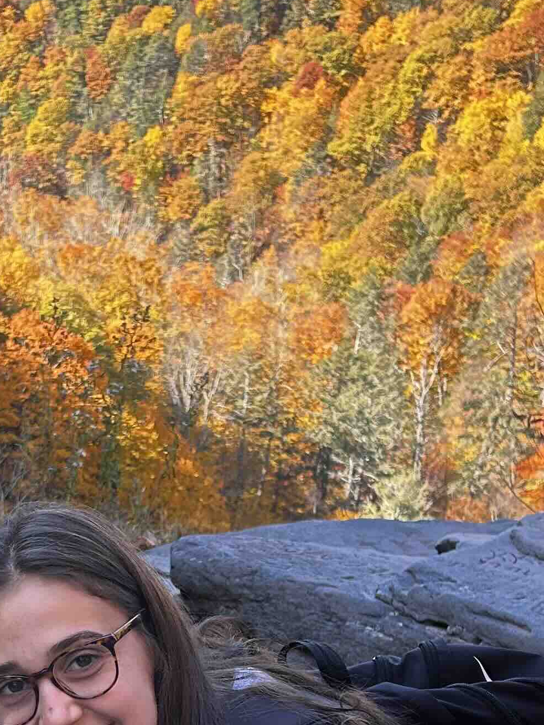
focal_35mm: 80
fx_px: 1676
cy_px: 629
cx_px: 106
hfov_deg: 18.3
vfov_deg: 23.9
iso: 50
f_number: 1.5
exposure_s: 1/502
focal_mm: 5.7
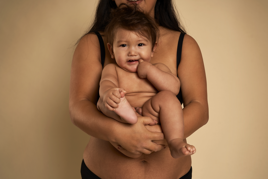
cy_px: 90
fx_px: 372
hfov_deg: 39.6
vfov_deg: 27.0
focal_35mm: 50
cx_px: 134
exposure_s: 1/125
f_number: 6.3
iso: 64
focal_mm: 50
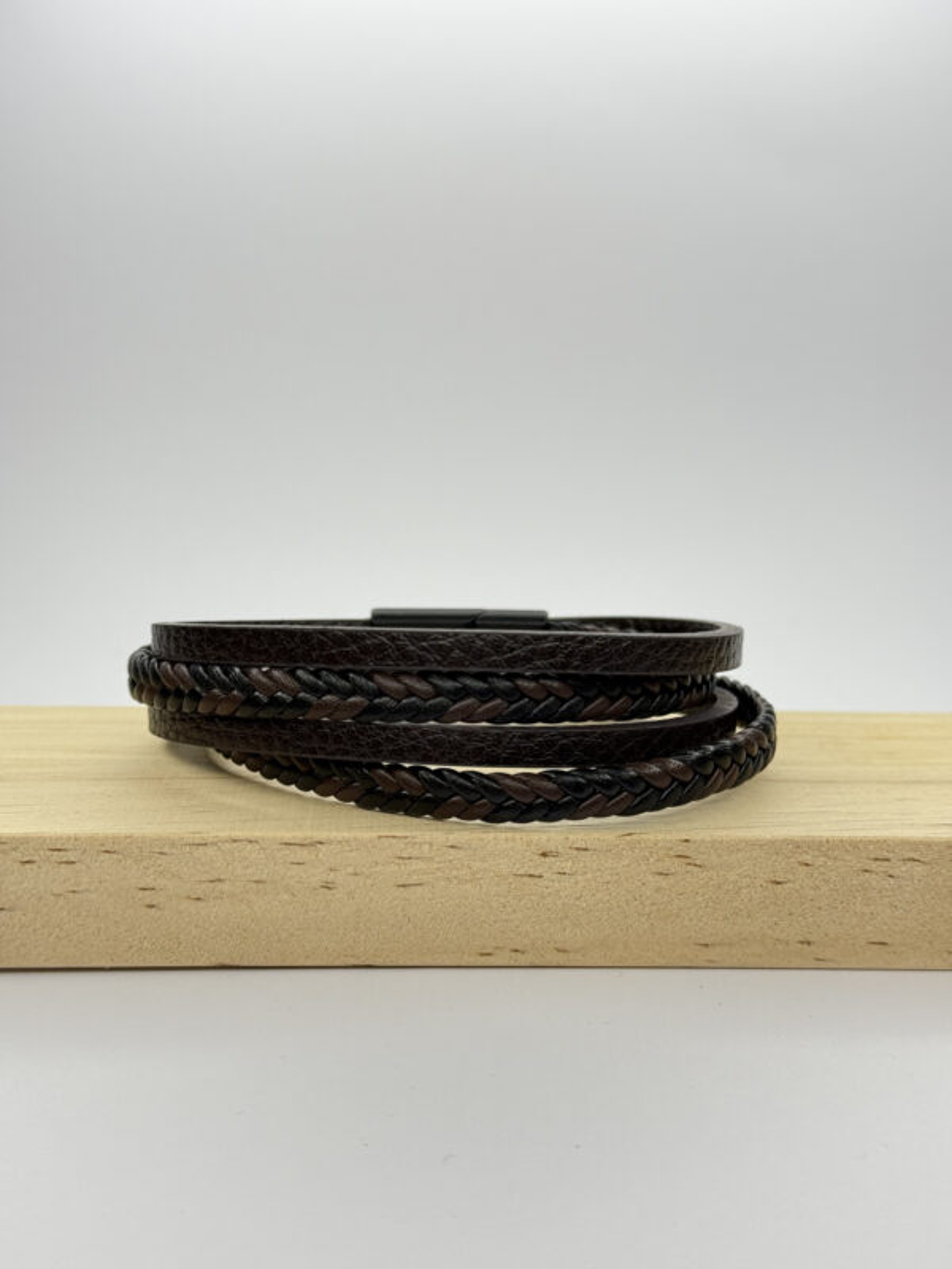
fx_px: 1760
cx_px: 476
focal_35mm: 48
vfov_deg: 39.7
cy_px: 634
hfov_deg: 30.3
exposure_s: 1/103
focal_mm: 6.76
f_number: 1.78
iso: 80
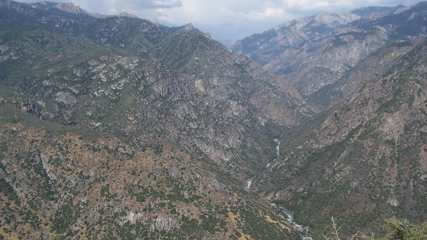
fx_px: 453
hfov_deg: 50.5
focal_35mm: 40
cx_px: 216
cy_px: 133
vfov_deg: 29.7
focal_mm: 5.85
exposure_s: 1/800
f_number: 4
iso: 64
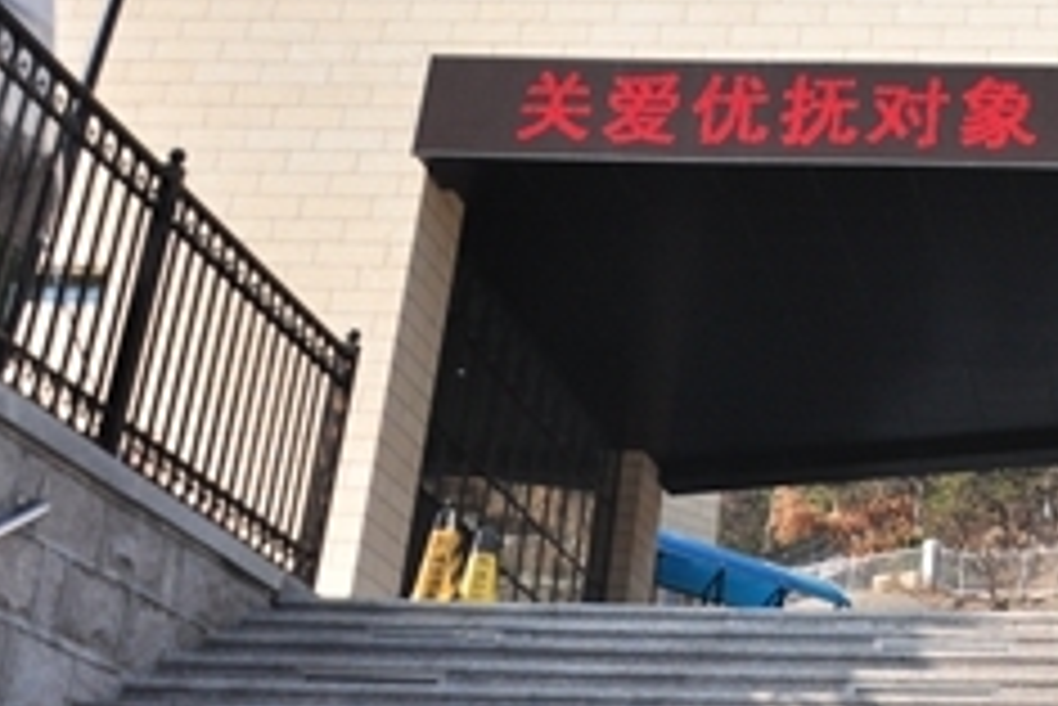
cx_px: 1324
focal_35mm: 69
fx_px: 2029
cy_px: -90
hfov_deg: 25.7
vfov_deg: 18.9
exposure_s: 1/4000
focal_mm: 18
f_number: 4
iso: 400
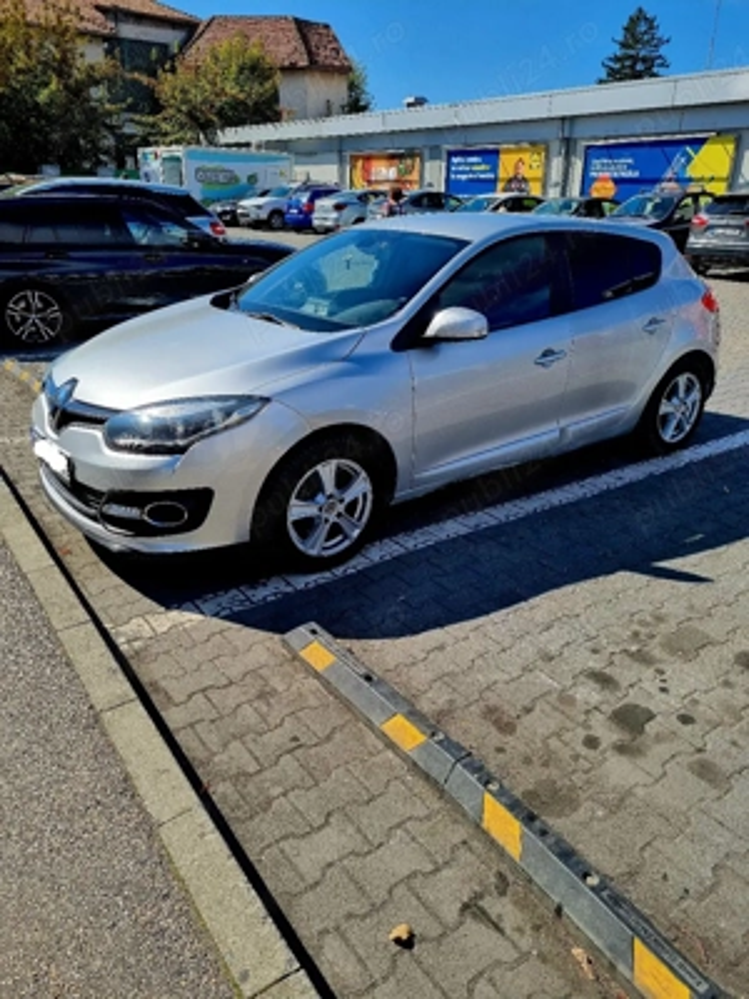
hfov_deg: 53.1
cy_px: 500
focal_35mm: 26
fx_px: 750
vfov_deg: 67.3
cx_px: 374
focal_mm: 5.4
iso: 50
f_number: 1.8
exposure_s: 1/2500
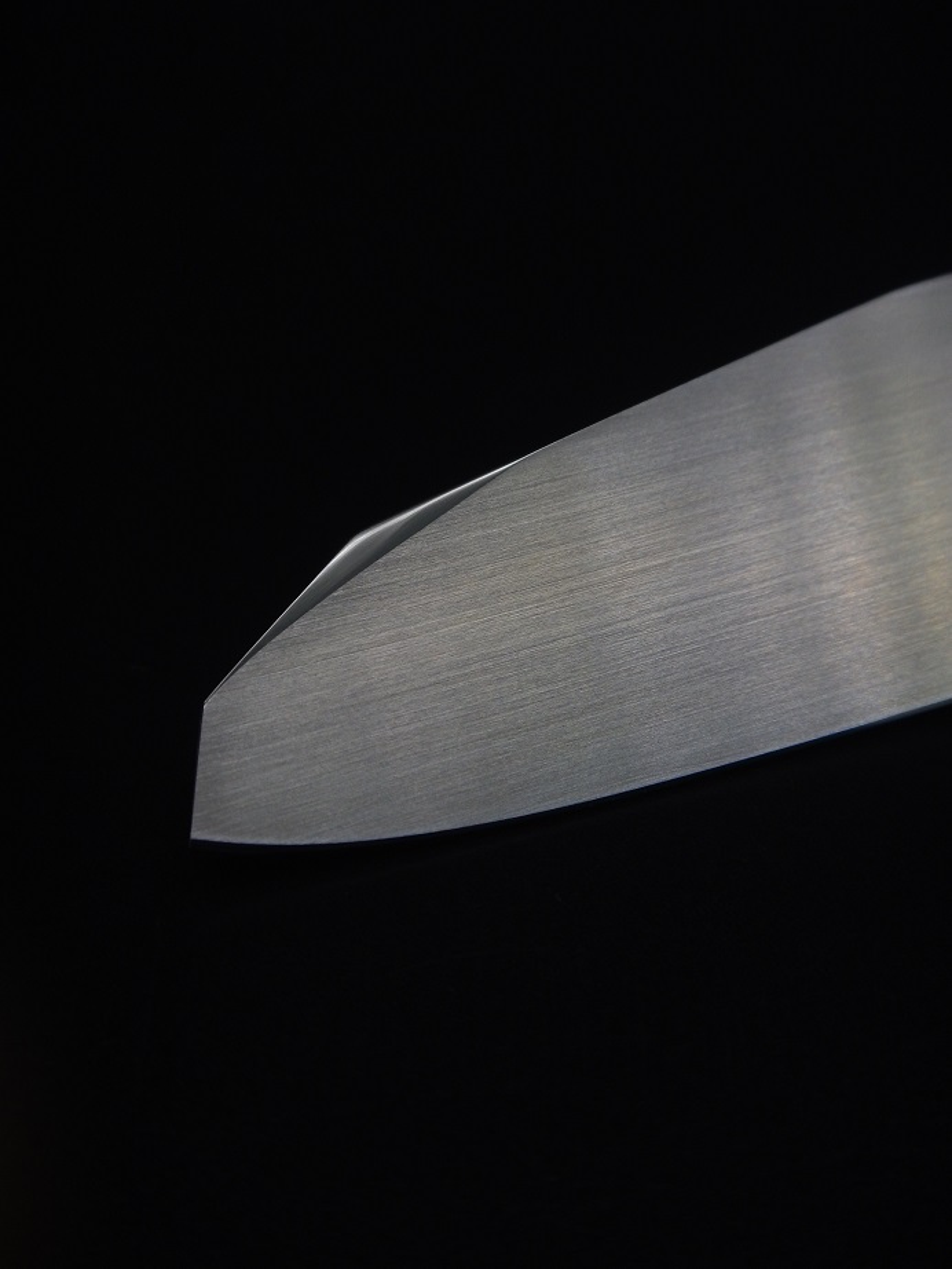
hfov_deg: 18.9
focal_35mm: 78
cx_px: 476
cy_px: 634
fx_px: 2859
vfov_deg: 25.0
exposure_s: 1/30
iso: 140
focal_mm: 13.9
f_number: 4.4
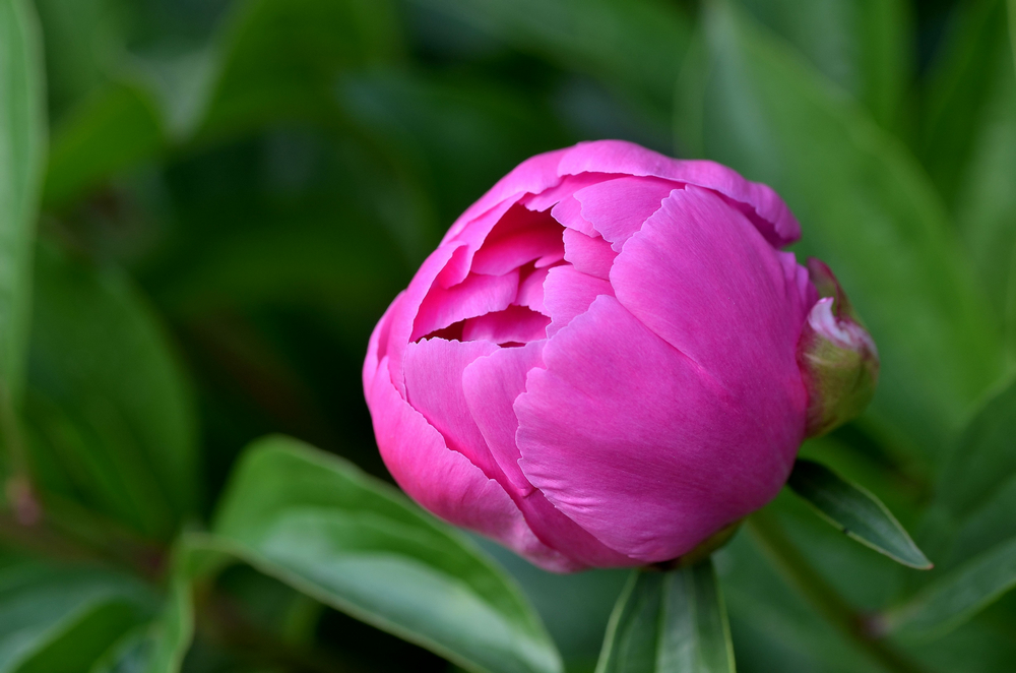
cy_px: 336
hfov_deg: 15.2
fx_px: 3802
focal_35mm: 135
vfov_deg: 10.1
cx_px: 508
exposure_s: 1/160
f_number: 9
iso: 100
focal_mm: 90
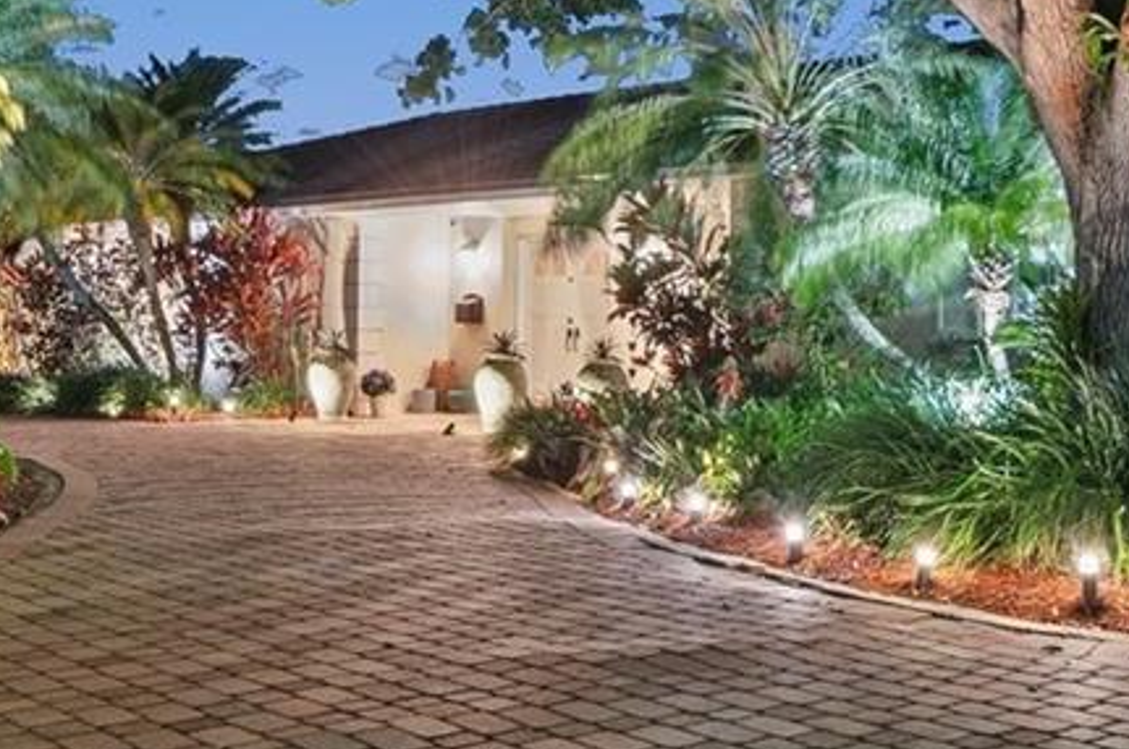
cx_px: 576
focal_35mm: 52
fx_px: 1628
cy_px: 316
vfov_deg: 25.9
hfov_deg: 38.2
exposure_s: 13
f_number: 8
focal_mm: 14
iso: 200
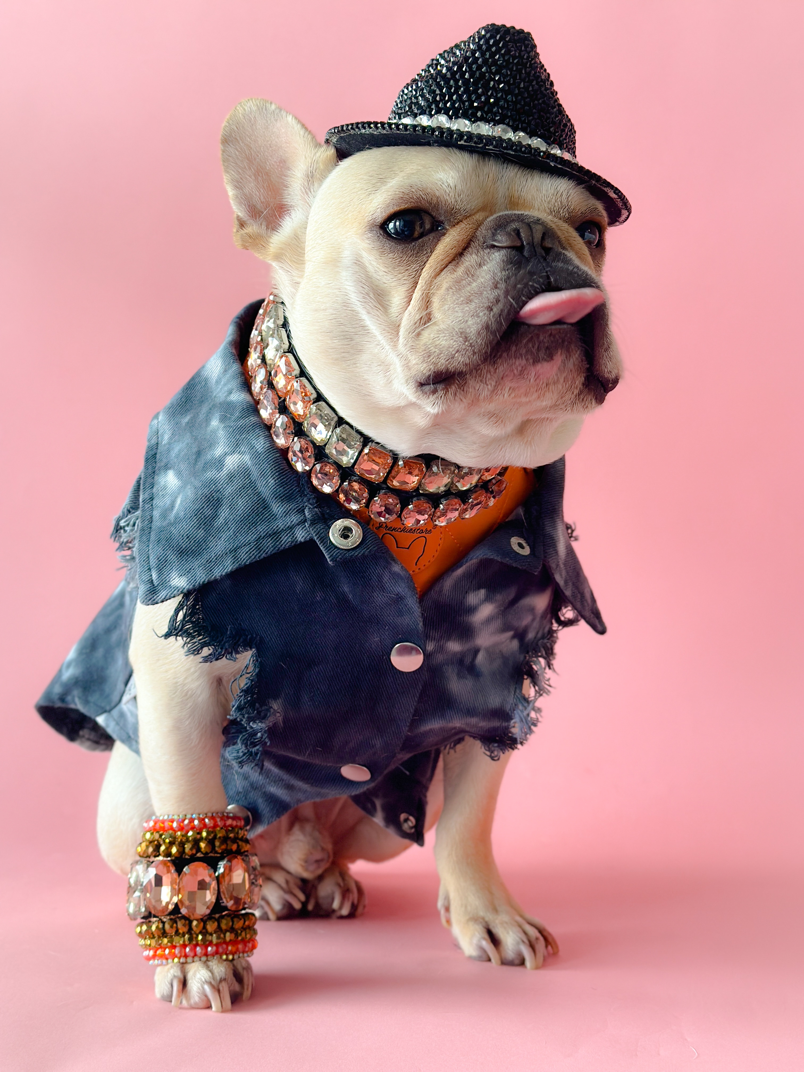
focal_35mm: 48
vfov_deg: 39.7
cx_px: 402
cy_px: 536
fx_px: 1486
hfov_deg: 30.3
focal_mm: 6.86
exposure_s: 1/60
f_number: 1.8
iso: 125
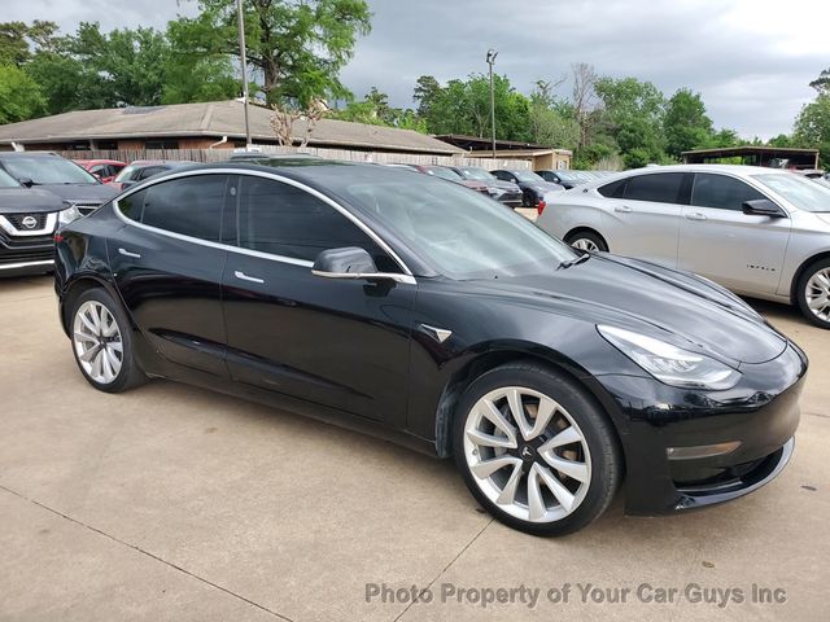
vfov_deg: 53.1
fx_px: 623
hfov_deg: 67.3
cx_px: 415
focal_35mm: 26
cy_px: 311
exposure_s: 1/120
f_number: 2.4
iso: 200
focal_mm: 4.3
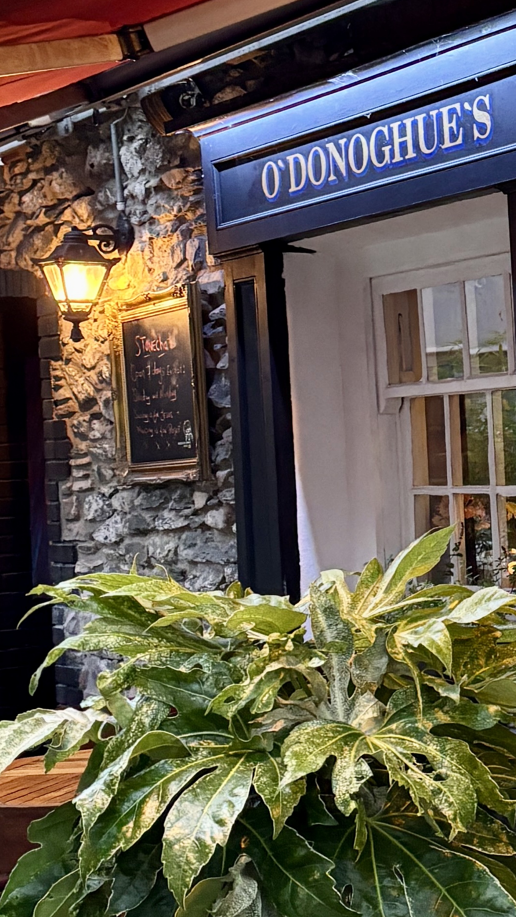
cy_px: 408
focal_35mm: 86
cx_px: 746
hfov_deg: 13.4
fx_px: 2092
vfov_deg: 24.7
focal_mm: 5.96
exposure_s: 1/50
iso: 500
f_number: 1.6
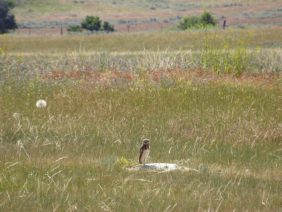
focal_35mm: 154
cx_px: 141
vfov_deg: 9.6
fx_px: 1255
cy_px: 106
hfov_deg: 12.8
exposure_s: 1/375
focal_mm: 32
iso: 100
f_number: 6.5
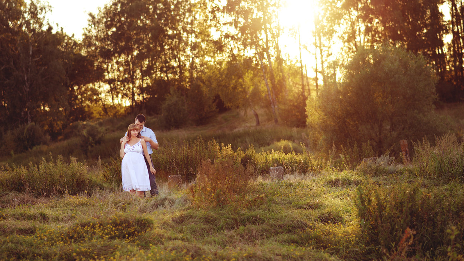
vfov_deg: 13.4
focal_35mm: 90
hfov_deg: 23.7
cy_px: 107
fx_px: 1107
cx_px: 233
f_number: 3.2
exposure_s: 1/320
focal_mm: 85
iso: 100
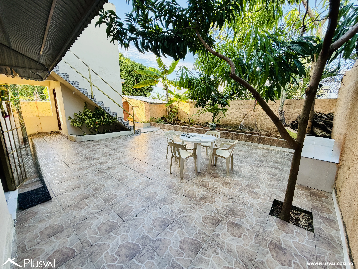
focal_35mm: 14
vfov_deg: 85.7
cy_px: 134
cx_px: 179
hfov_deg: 102.1
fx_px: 145
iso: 64
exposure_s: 1/121
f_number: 2.2
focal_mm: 2.22
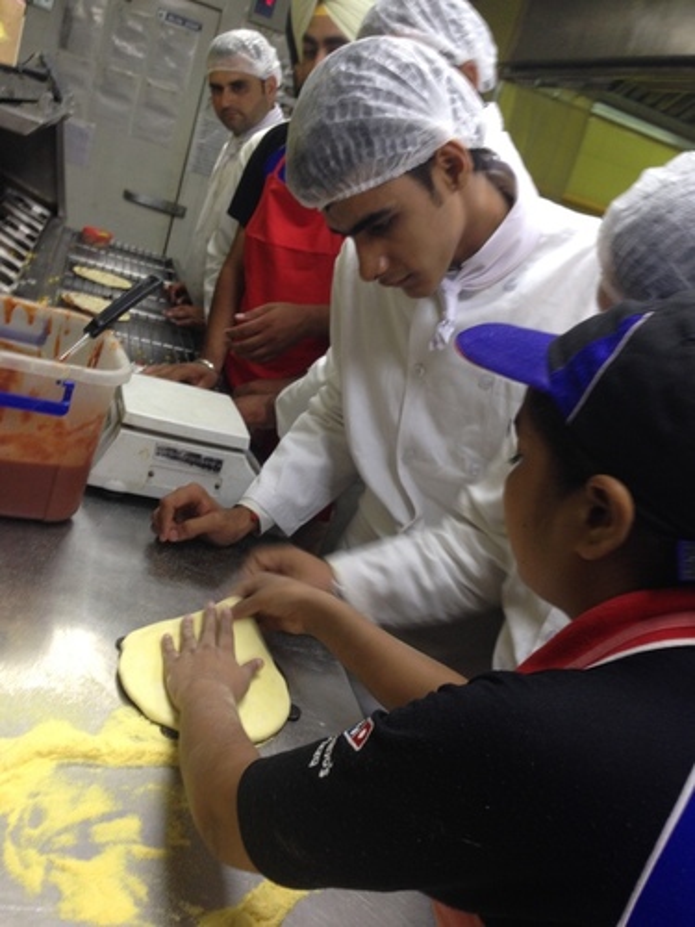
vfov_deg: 55.4
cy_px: 464
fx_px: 883
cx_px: 348
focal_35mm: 33
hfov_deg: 42.9
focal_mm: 4.12
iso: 64
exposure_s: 1/20
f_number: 2.4
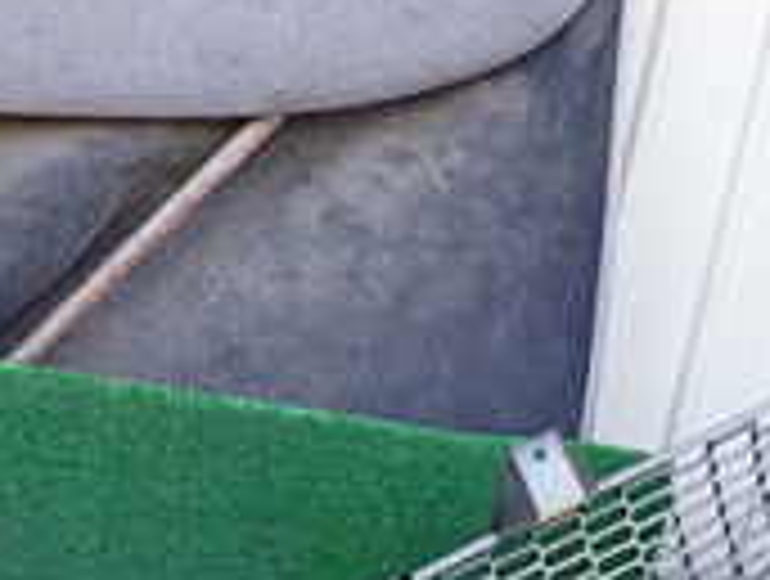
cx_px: 401
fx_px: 2341
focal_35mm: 105
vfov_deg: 14.1
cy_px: 486
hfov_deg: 18.7
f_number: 2.3
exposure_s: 1/60
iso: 160
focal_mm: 5.4
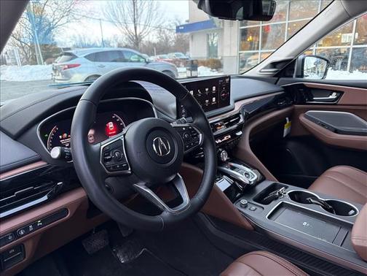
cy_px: 138
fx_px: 254
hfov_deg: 71.6
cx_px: 184
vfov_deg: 56.8
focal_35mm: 24
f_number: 1.78
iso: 320
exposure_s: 1/60
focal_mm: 6.76
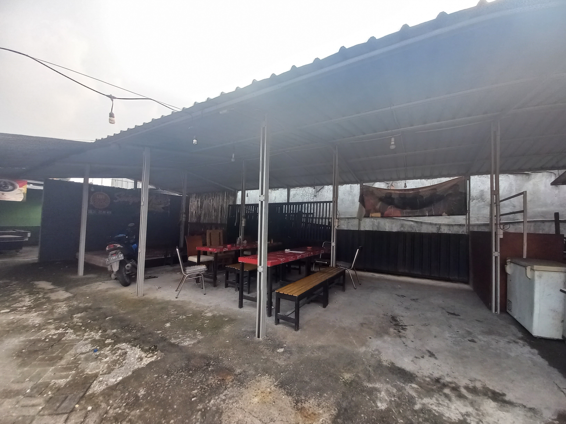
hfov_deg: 106.2
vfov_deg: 89.9
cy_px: 212
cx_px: 283
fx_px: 213
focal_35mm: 13
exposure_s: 1/210
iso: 40
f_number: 2.2
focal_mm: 1.42
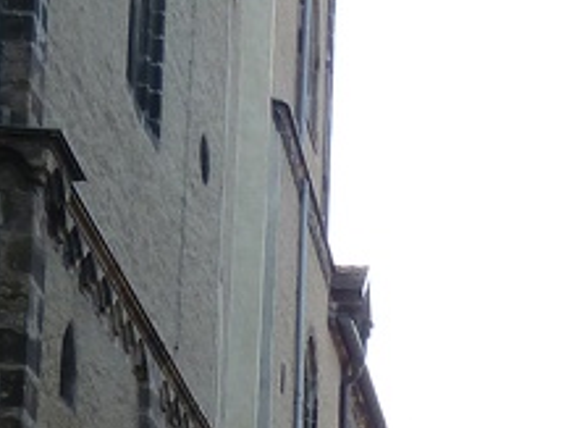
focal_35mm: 116
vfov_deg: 11.6
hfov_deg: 15.7
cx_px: 831
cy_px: 843
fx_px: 1908
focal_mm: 4.1
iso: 80
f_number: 4
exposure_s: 1/160
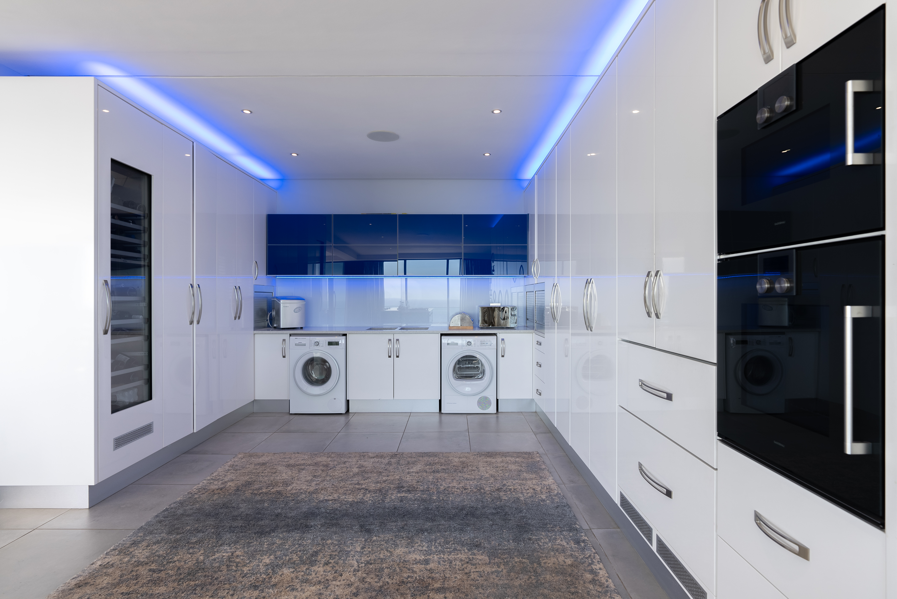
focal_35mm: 18
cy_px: 300
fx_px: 449
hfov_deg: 90.0
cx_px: 448
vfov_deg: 67.5
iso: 320
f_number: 6.3
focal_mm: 18
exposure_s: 1/40
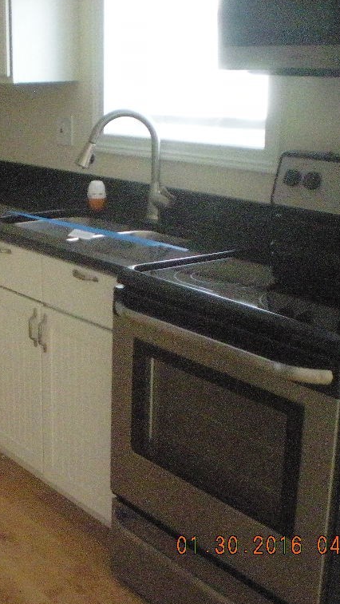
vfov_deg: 37.2
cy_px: 303
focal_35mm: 56
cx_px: 19
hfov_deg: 20.9
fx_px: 897
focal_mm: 6.3
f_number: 3.1
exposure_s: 1/75.1
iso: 1600
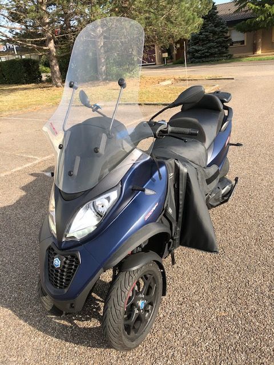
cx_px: 137
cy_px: 182
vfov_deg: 63.4
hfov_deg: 49.7
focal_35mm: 28
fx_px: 296
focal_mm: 4
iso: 20
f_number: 1.8
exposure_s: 1/738
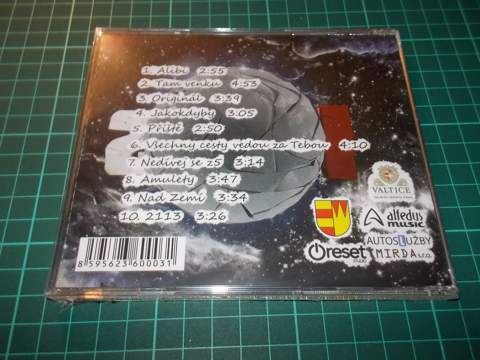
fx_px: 402
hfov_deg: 61.7
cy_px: 180
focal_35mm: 29
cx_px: 240
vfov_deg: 48.2
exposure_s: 1/30
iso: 200
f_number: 3.3
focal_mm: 4.1
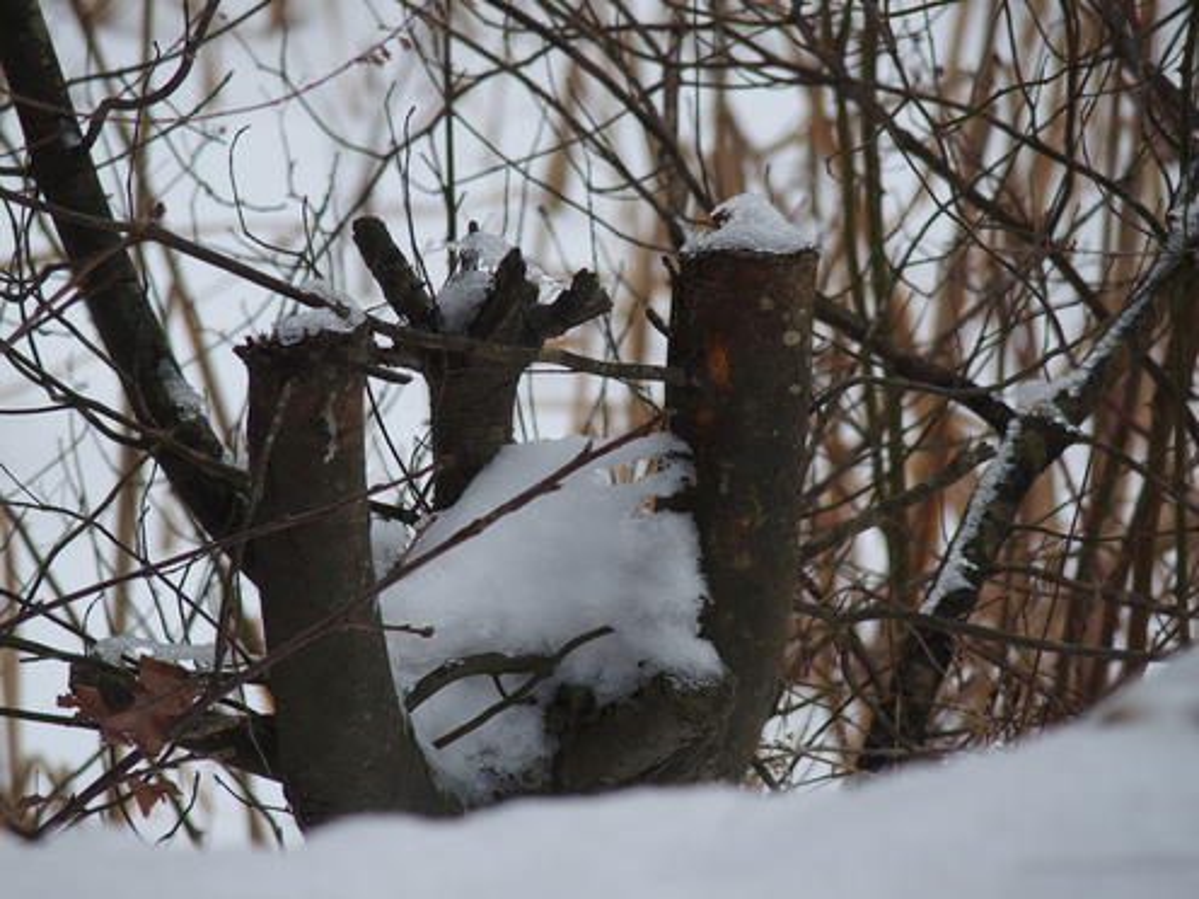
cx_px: 600
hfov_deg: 6.6
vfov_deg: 5.0
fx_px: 10391
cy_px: 450
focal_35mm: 300
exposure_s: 1/640
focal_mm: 64.3
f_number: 3.5
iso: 100
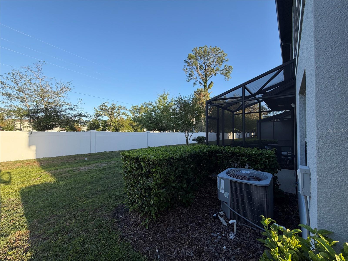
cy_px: 130
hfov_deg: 102.1
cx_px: 174
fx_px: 141
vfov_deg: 85.7
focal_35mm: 14
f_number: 2.2
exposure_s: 1/502
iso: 50
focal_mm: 2.22
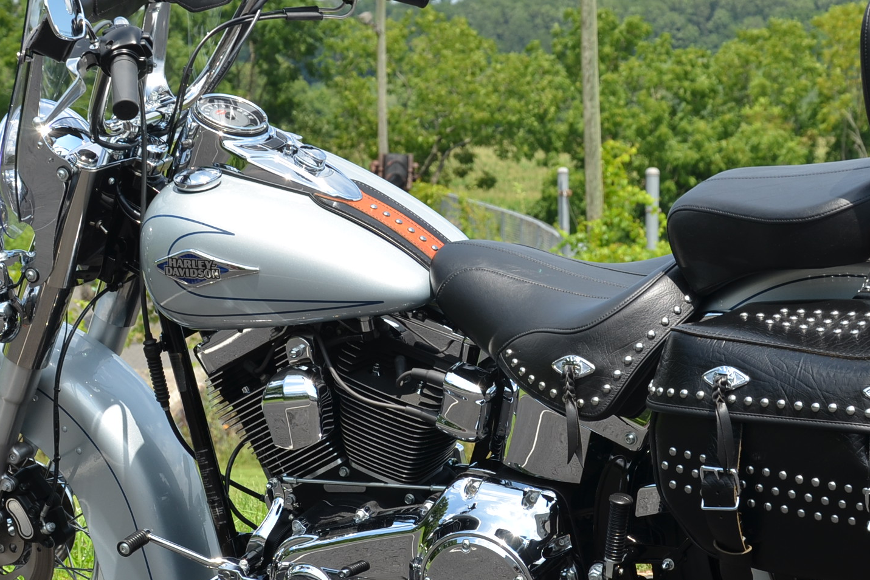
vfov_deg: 10.2
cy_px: 311
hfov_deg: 15.3
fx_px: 3238
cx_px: 503
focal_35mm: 134
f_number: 8
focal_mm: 52
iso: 160
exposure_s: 1/250
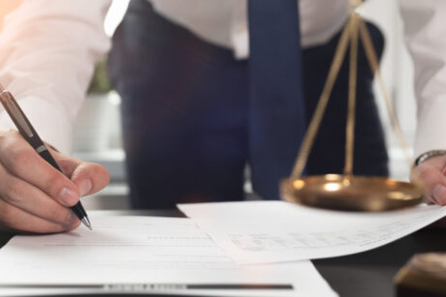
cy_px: 124
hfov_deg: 27.7
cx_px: 232
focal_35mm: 73
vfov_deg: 18.7
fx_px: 905
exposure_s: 1/125
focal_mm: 44
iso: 320
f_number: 3.5
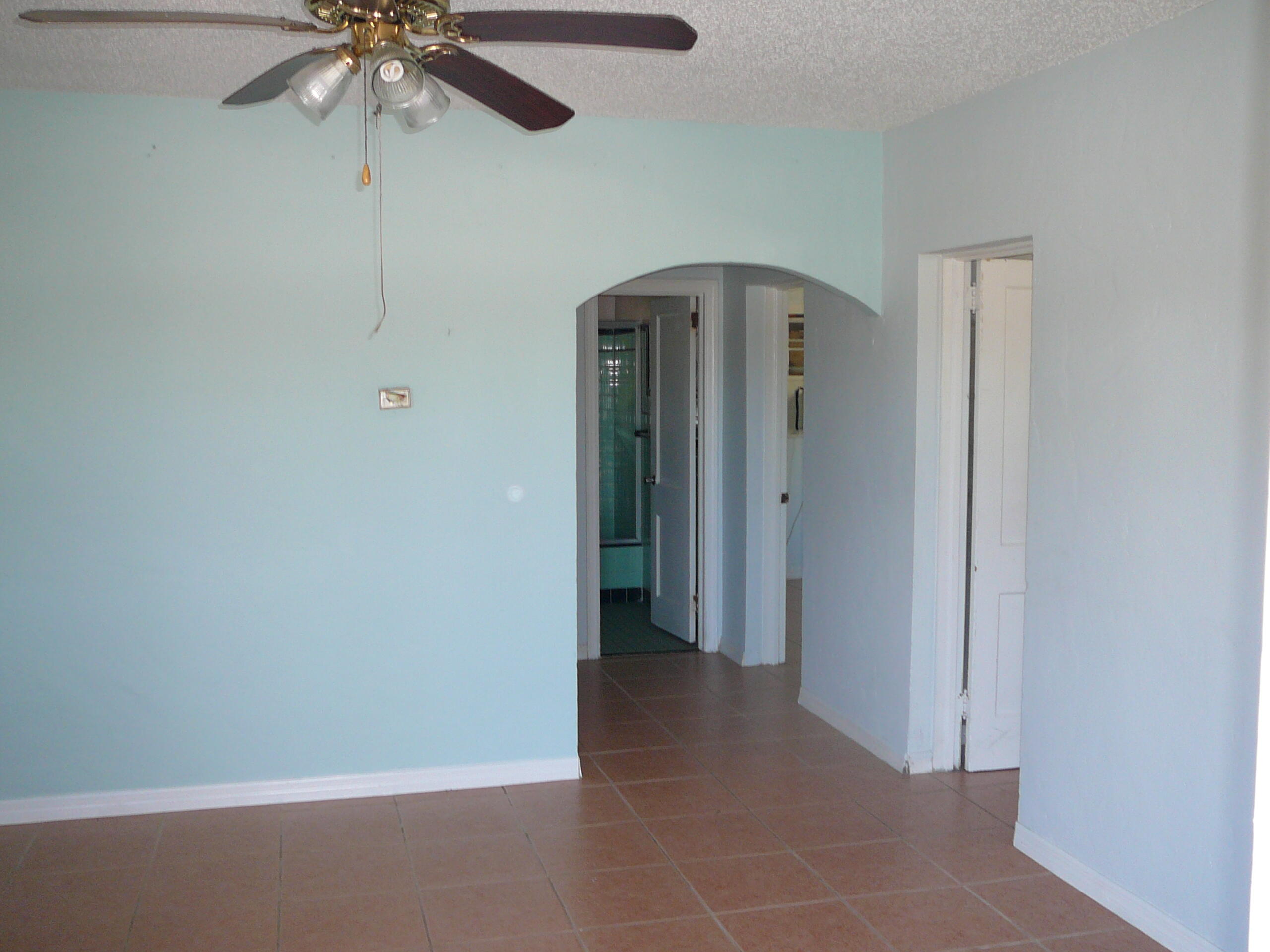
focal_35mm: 35
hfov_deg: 52.6
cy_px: 476
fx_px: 1284
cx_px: 635
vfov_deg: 40.7
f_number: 2.8
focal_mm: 5.2
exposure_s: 1/40
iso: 100
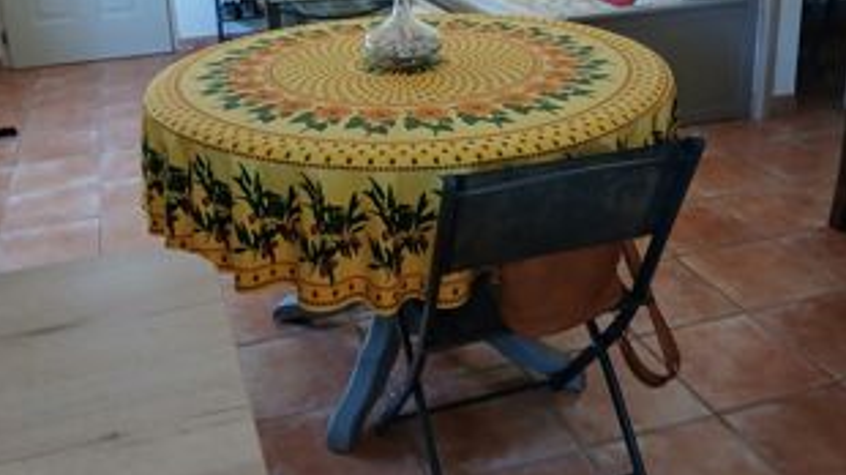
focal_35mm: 39
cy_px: 81
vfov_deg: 29.5
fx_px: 874
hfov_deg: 51.6
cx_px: 415
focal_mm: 3.98
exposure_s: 1/33.3
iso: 250
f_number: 1.8
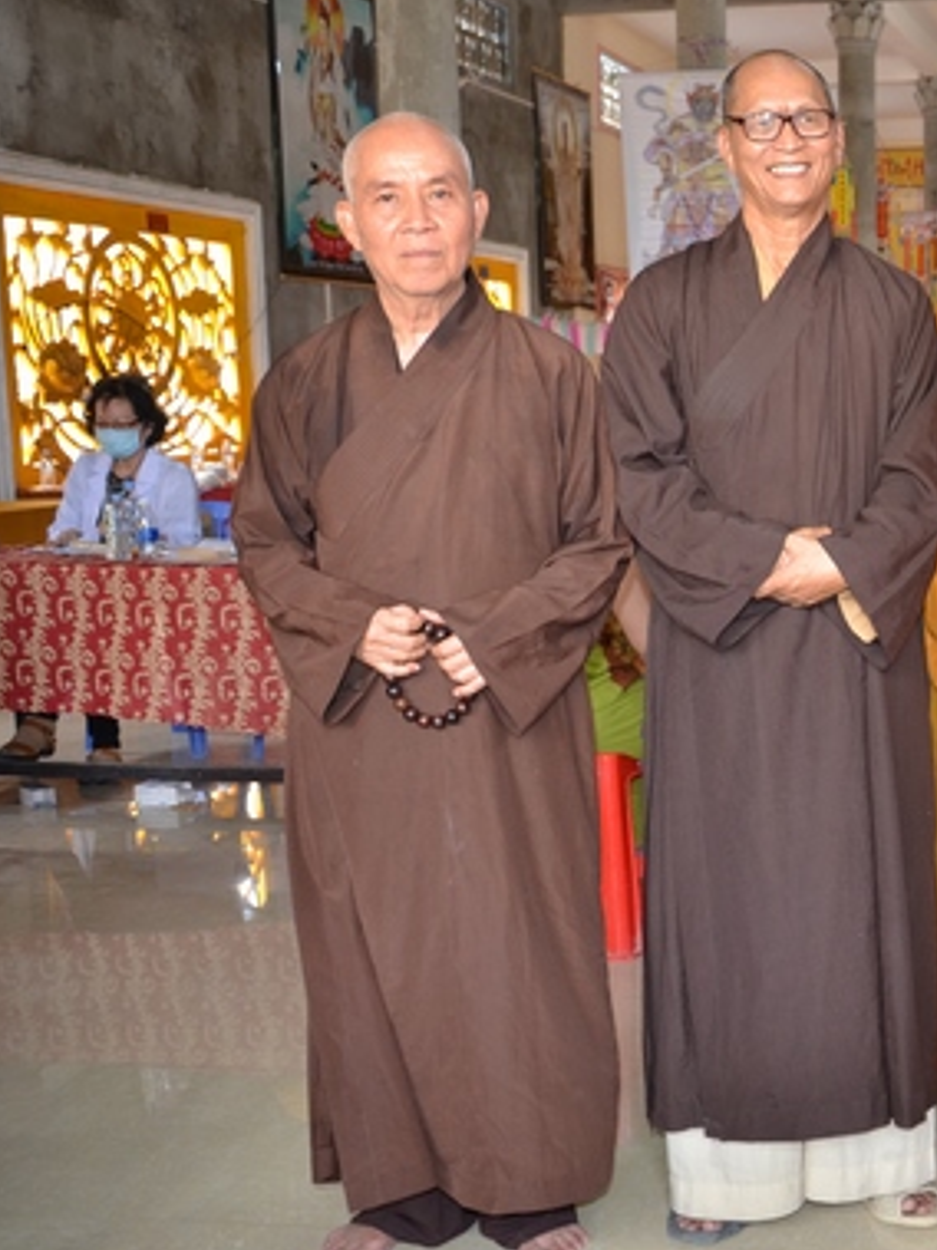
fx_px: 1871
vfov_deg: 36.9
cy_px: 645
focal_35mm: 52
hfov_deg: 25.8
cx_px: 1052
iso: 640
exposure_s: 1/60
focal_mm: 21
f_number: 4.5
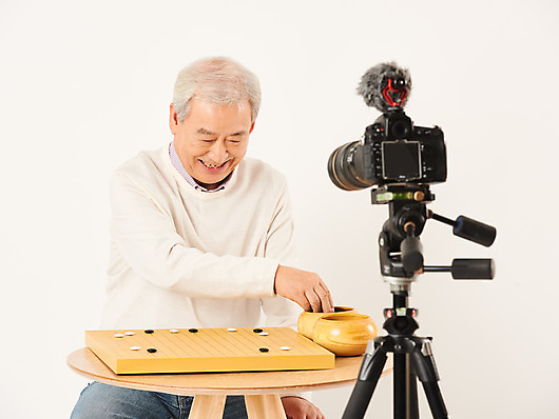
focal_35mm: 163
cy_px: 210
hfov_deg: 12.1
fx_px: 2633
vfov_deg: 9.1
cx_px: 274
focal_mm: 150
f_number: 7.1
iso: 100
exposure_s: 1/125
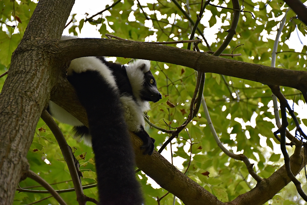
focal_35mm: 120
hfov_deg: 17.1
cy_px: 102
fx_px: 1023
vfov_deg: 11.4
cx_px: 154
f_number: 5.3
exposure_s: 1/250
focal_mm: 80
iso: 720
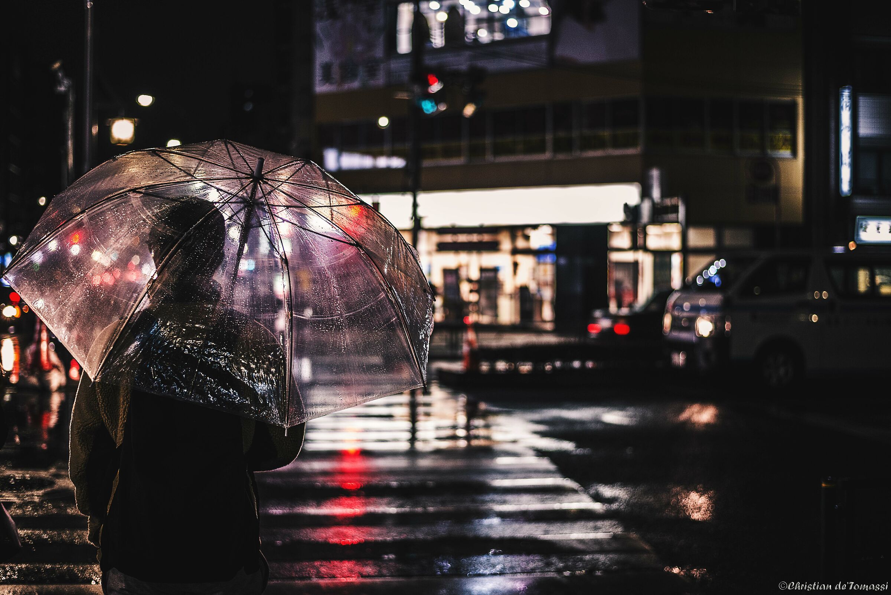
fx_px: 1238
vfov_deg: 27.0
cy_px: 298
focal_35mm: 50
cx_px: 446
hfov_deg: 39.6
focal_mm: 50
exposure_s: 1/80
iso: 640
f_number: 2.2
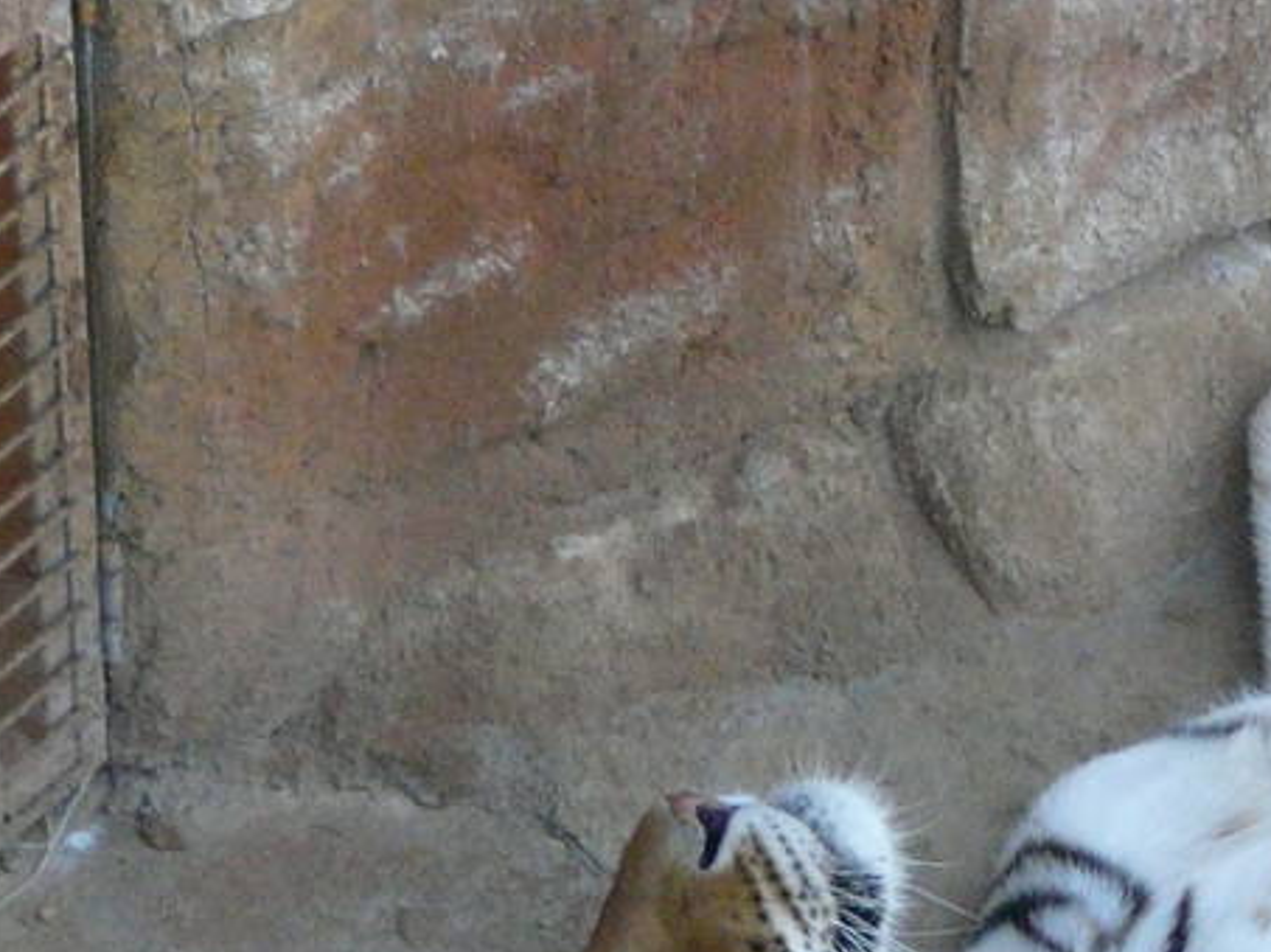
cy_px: 784
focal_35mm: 350
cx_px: 2020
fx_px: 12841
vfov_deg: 4.2
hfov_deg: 5.6
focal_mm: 16.2
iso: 250
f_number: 3.6
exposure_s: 1/200
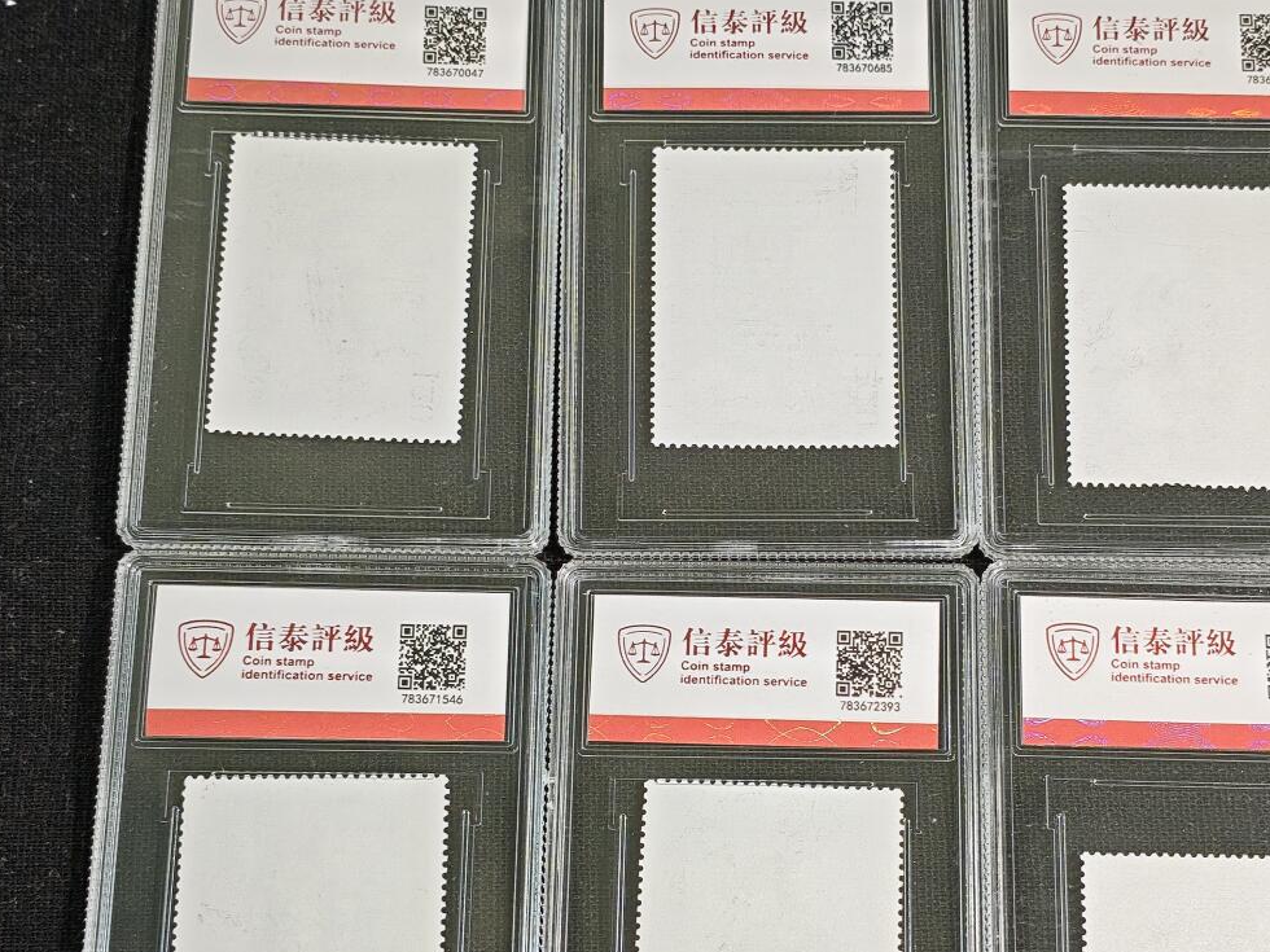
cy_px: 615
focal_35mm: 60
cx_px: 749
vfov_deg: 24.3
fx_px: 2201
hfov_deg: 32.1
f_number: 1.5
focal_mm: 4.94
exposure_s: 1/1449
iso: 160
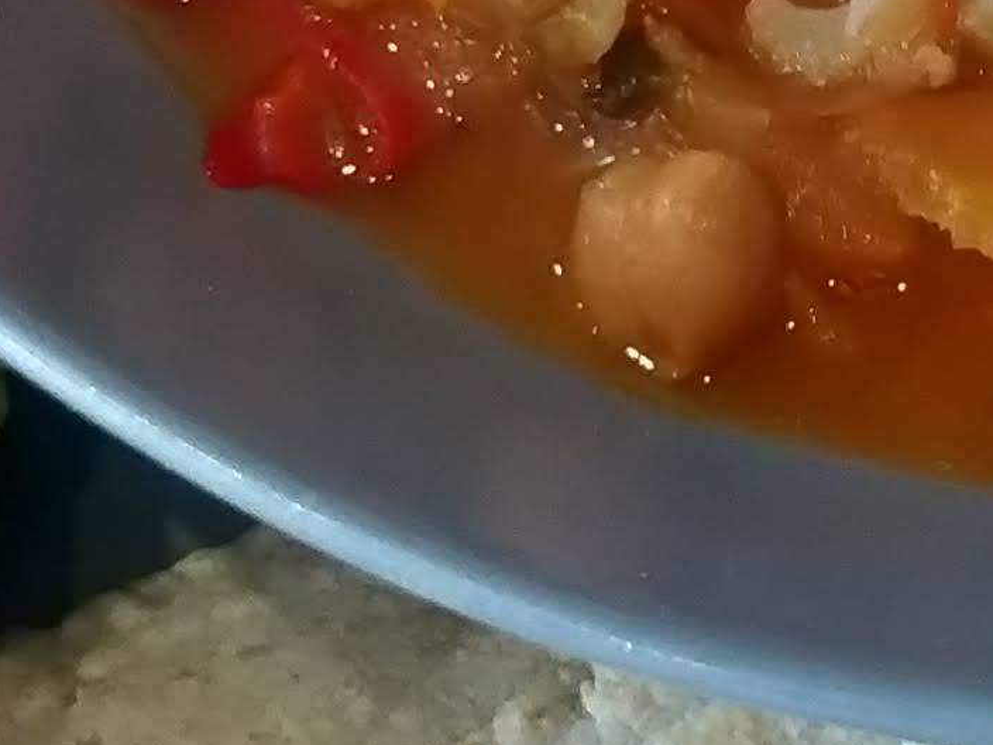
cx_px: 807
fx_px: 4504
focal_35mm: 157
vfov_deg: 9.4
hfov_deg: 12.5
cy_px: 154
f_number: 1.7
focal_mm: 4.1
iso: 640
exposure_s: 1/50
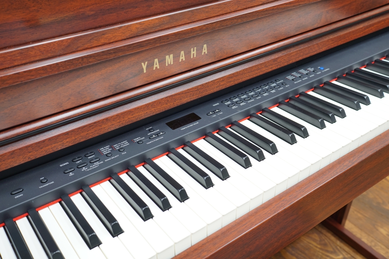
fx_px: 389
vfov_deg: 36.8
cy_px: 130
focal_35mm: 36
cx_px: 194
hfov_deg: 53.1
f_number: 5
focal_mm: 24
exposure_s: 1/15
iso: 200
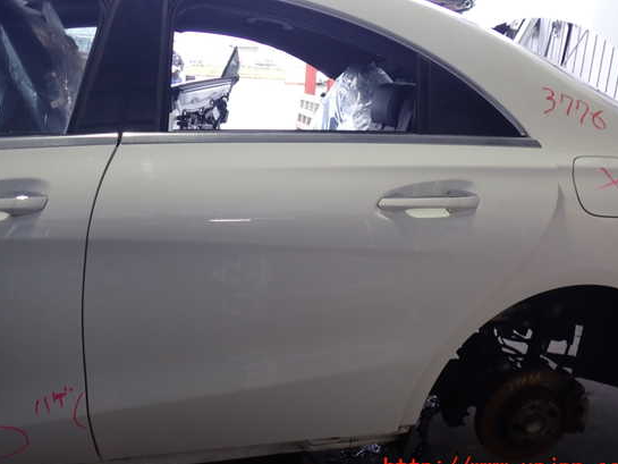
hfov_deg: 55.3
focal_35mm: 33
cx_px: 299
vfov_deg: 43.0
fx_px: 589
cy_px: 228
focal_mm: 5.4
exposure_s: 1/100
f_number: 2.3
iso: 200
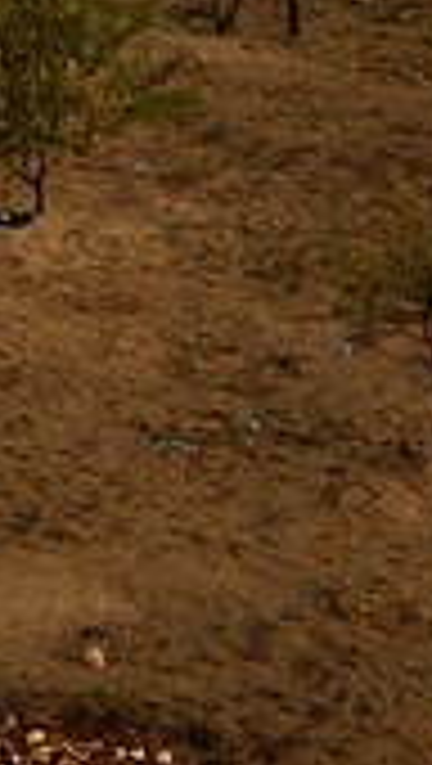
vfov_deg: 5.8
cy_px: -1588
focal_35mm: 344
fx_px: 6985
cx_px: -2601
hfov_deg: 3.0
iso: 200
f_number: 9
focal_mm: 35
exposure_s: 1/160
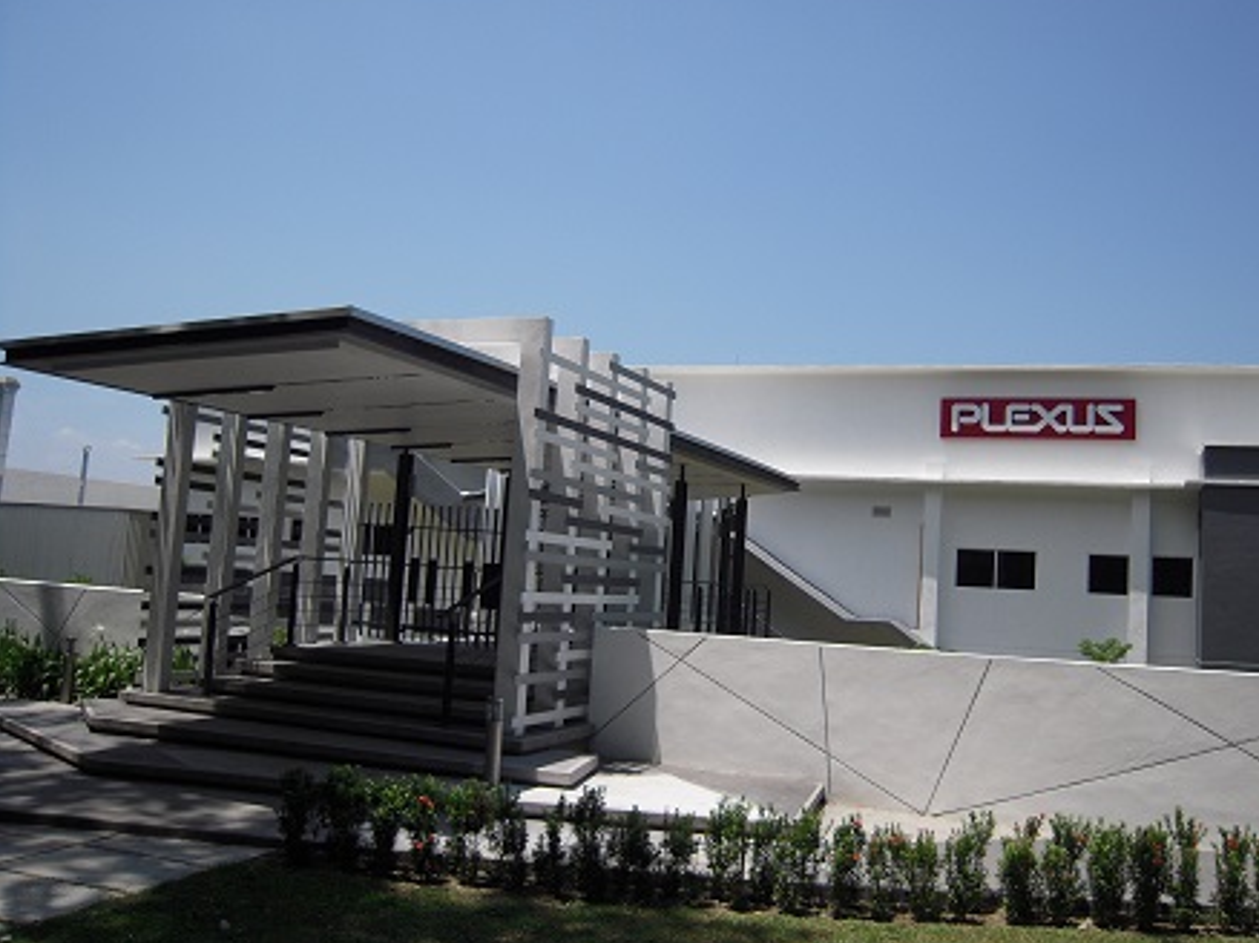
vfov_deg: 44.1
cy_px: 450
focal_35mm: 32
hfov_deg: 56.6
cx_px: 716
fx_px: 1163
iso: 100
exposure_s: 1/640
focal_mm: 5
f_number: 5.4
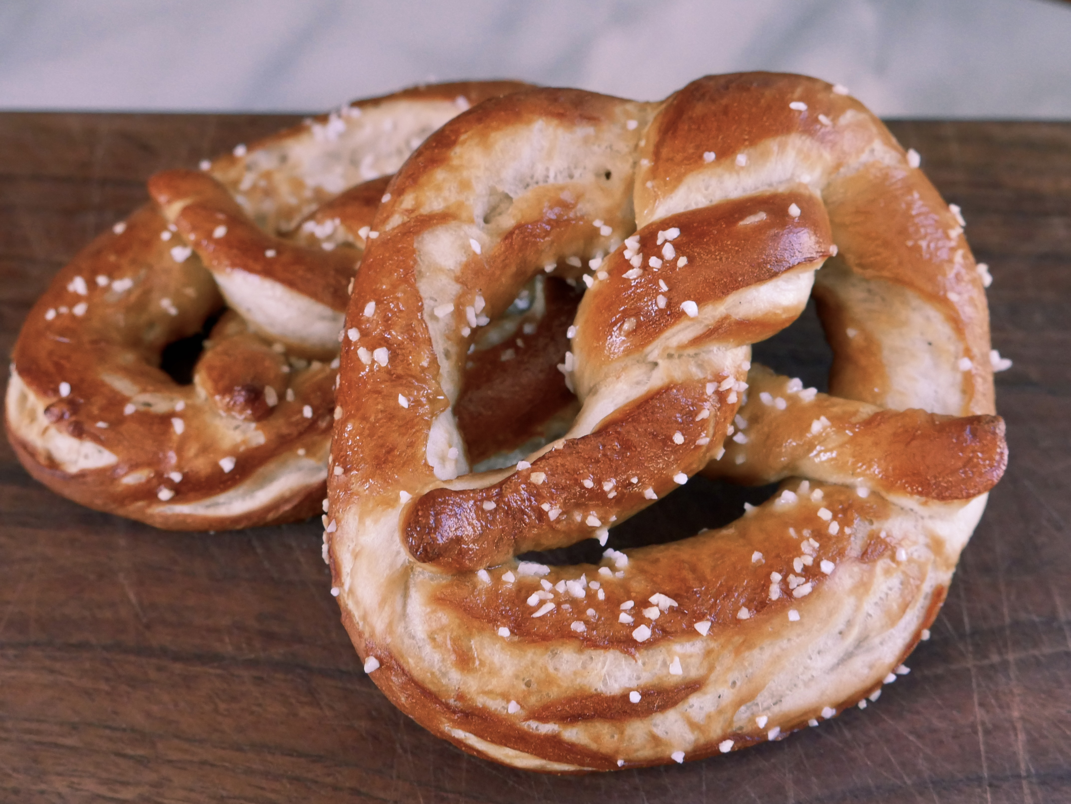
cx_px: 536
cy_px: 402
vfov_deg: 31.5
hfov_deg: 41.2
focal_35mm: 46
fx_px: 1424
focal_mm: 23
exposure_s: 1/60
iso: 3200
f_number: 5.1
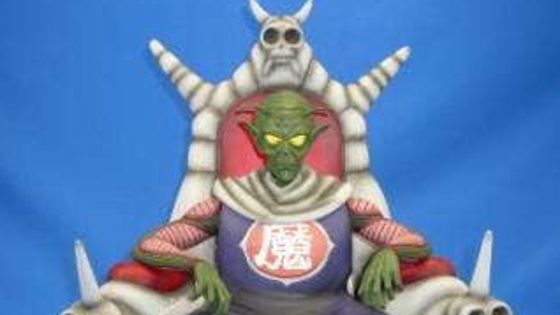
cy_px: 257
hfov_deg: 47.3
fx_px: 639
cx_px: 271
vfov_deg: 27.1
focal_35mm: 43
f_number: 2.8
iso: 100
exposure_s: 1/30
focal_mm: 4.6
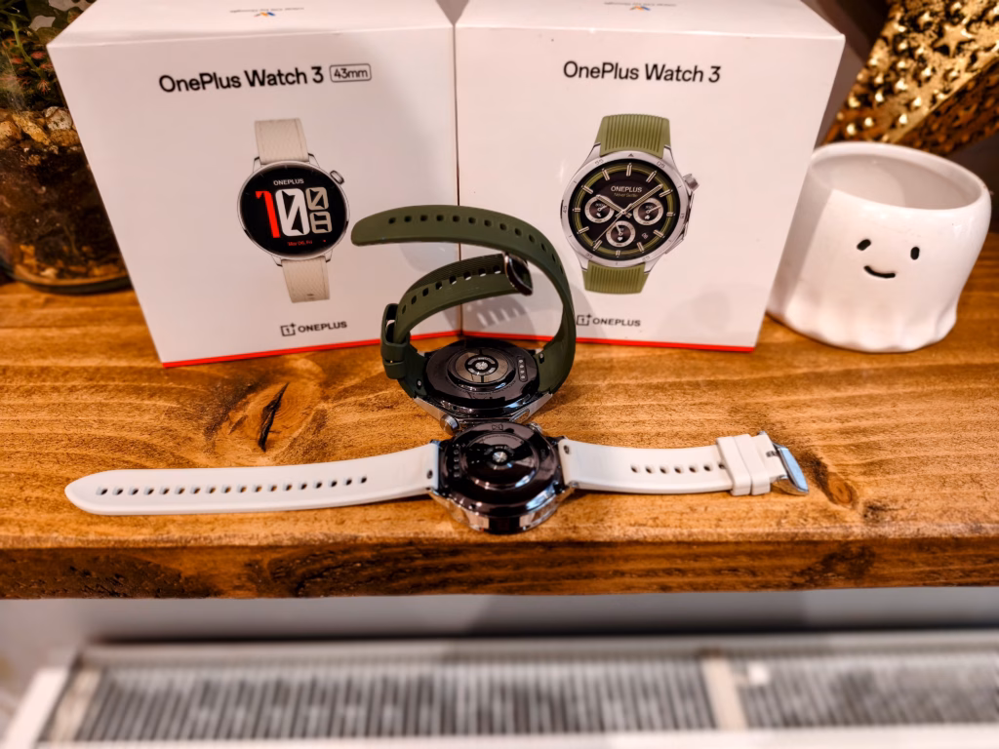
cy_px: 374
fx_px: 664
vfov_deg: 58.9
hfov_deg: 73.9
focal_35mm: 23
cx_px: 500
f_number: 1.62
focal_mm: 6.45
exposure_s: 1/50
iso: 500
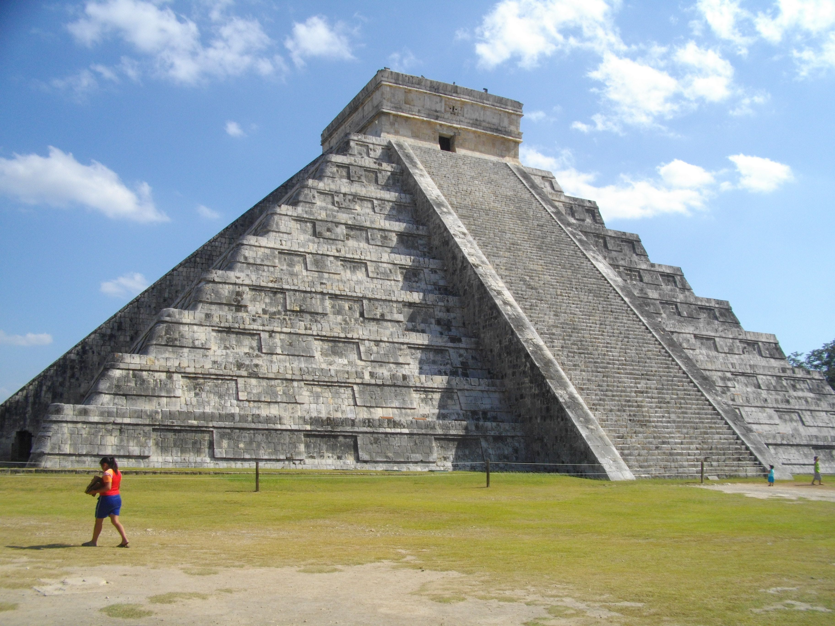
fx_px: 772
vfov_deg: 44.2
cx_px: 418
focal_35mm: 32
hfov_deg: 56.8
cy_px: 313
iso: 100
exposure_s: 1/500
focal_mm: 5.7
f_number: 5.5
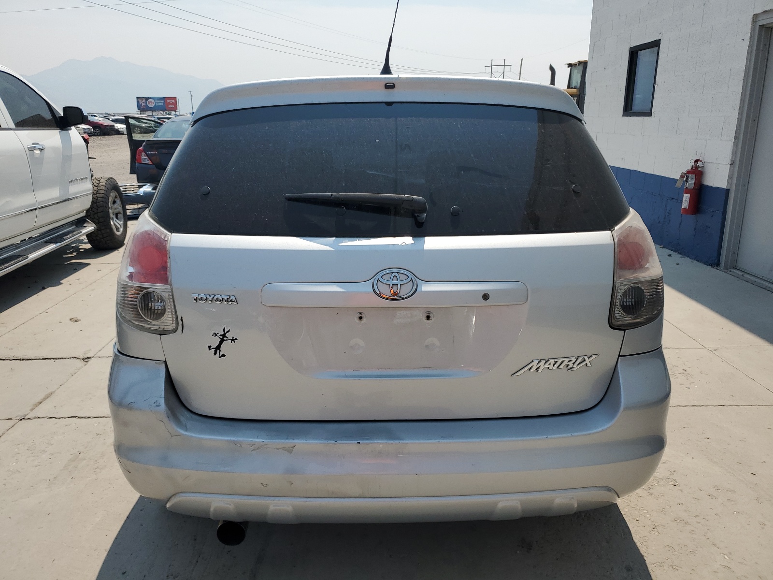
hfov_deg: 67.3
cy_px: 290
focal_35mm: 26
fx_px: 581
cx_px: 386
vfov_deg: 53.1
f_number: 1.5
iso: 50
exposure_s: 1/5000
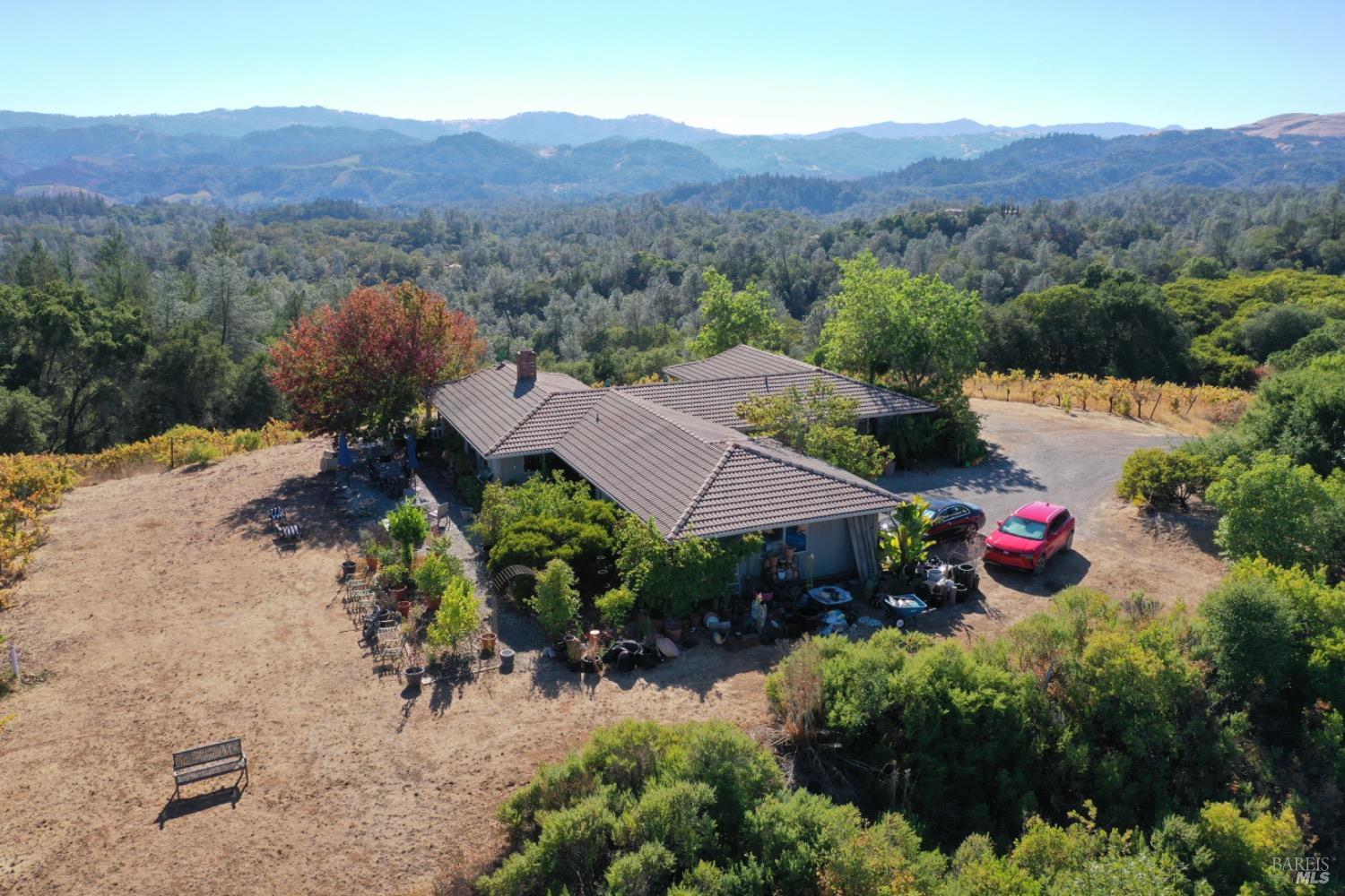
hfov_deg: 65.5
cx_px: 672
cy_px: 448
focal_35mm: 28
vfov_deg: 46.4
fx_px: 1046
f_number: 5.6
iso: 100
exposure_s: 1/400
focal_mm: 10.26
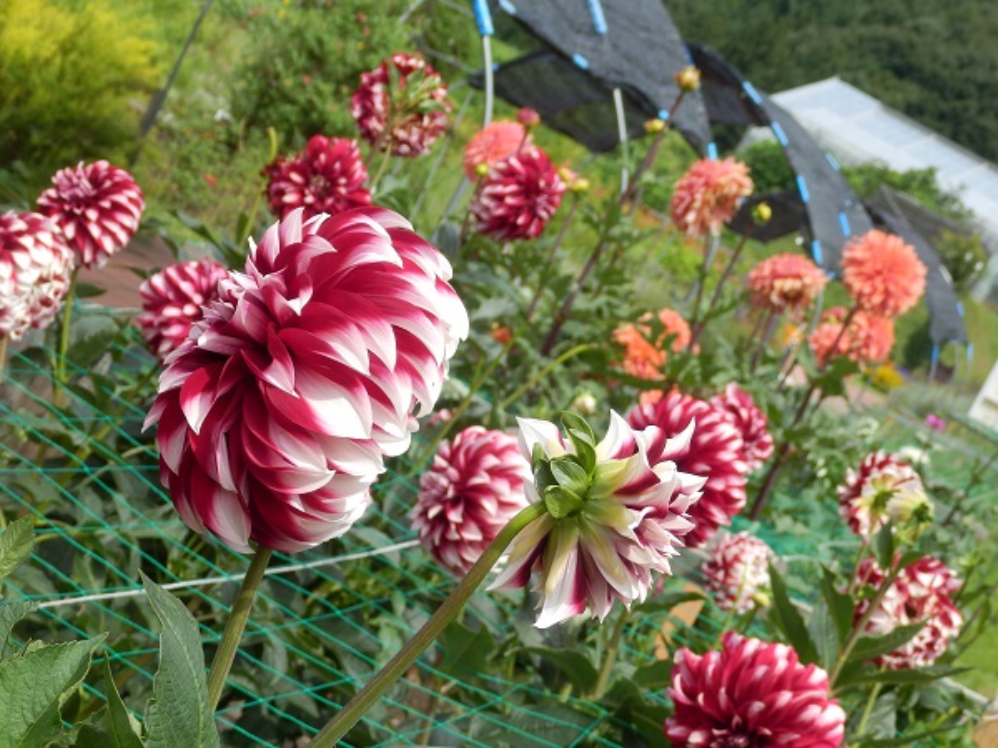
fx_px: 2105
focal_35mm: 73
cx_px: 499
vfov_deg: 20.2
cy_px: 374
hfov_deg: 26.7
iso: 80
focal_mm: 13.1
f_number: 4.5
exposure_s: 1/320
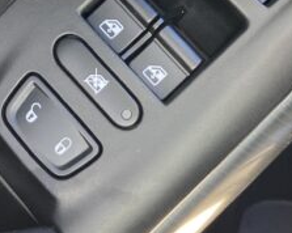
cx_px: 143
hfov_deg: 21.1
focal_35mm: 91
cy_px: 21
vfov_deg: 16.6
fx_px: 786
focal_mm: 4.25
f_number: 1.8
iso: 125
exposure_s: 1/110
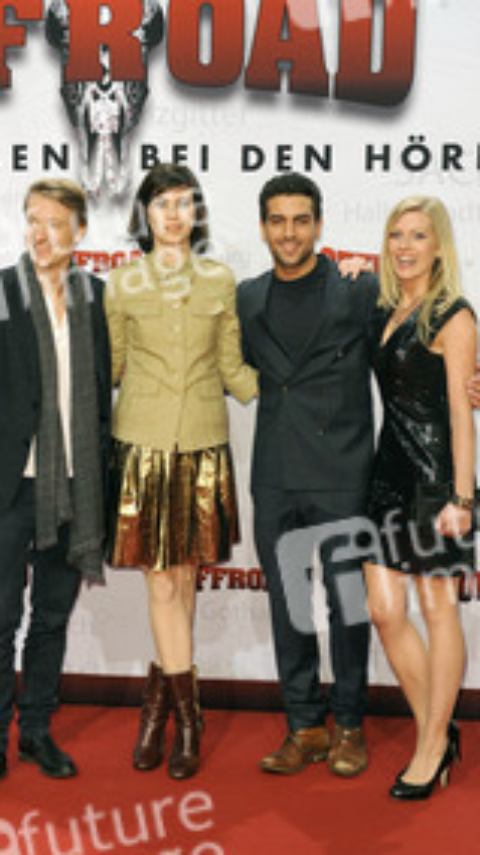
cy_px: 411
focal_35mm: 74
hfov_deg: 16.3
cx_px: 157
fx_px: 1676
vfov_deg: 28.6
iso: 800
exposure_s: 1/160
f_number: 5.6
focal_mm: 50
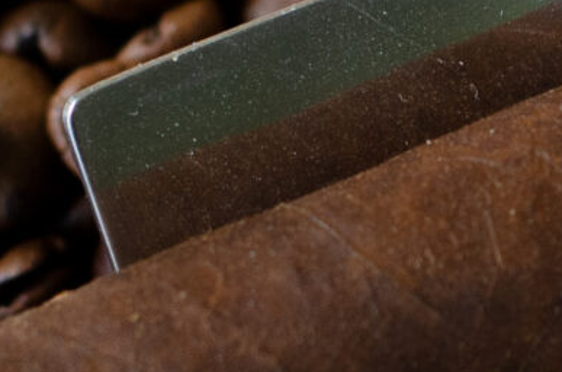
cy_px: 278
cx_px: 726
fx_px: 7724
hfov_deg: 4.2
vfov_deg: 2.8
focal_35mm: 496
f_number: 4.5
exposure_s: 1/50
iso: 400
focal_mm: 50
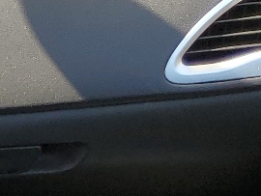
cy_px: 376
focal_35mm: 154
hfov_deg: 10.2
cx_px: -462
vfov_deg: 9.1
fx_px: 1162
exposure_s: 1/161
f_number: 1.5
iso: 50
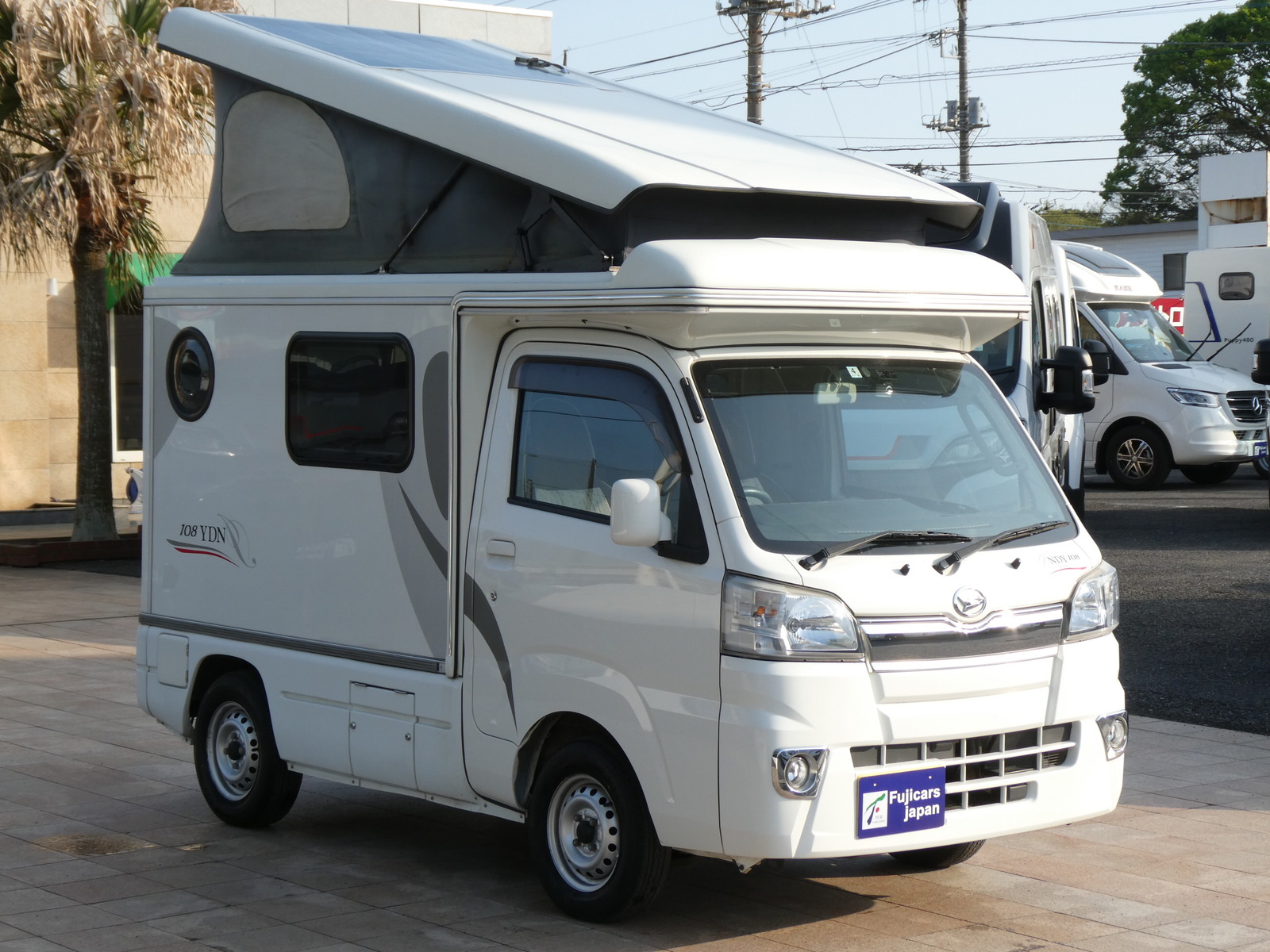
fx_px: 2715
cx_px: 635
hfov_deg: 26.3
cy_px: 476
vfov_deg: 19.9
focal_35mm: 74
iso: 80
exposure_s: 1/320
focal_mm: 13.2
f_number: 4.6
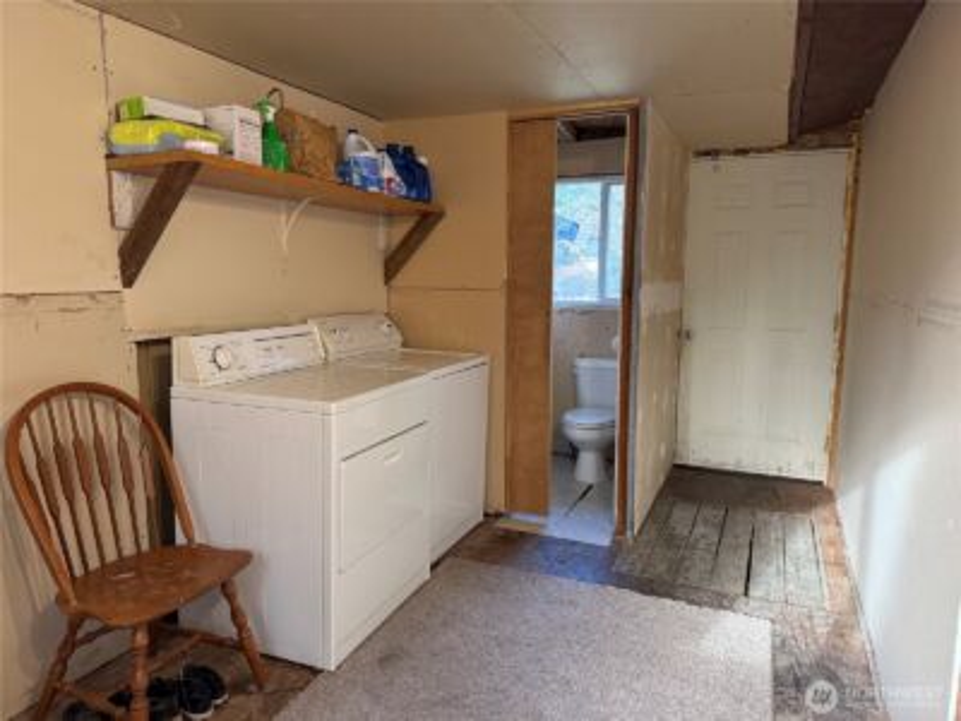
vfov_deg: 56.8
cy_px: 360
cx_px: 480
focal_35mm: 24
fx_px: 666
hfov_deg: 71.6
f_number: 1.78
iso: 400
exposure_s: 1/120
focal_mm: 6.76
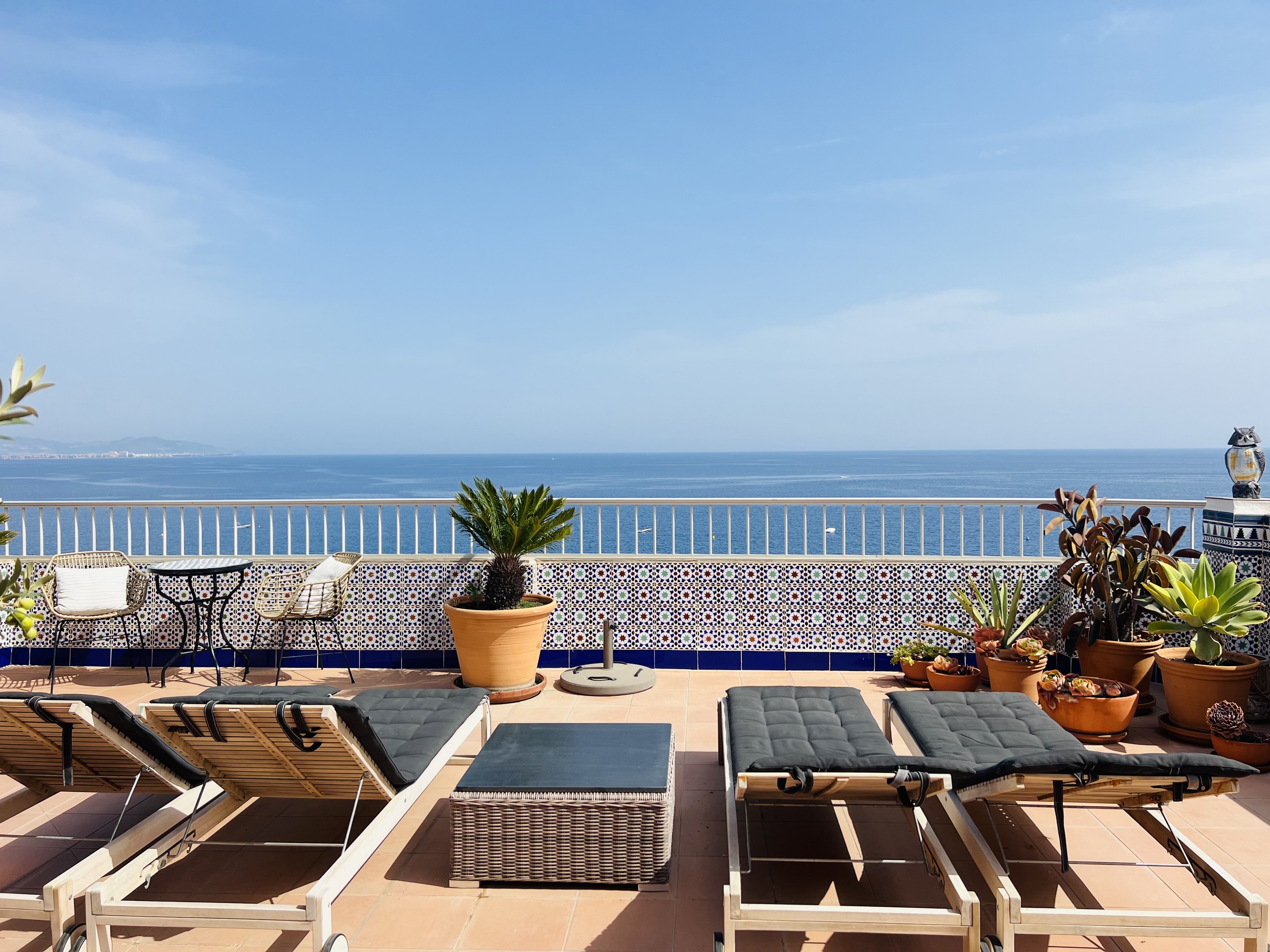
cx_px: 635
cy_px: 476
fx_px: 954
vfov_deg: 53.1
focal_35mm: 26
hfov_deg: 67.3
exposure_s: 1/4831
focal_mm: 5.7
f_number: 1.5
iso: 50
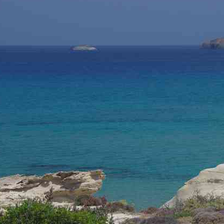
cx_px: 227
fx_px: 1296
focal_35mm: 177
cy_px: 163
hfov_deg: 9.8
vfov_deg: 9.9
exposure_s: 1/200
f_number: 11
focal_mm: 57.5
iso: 200
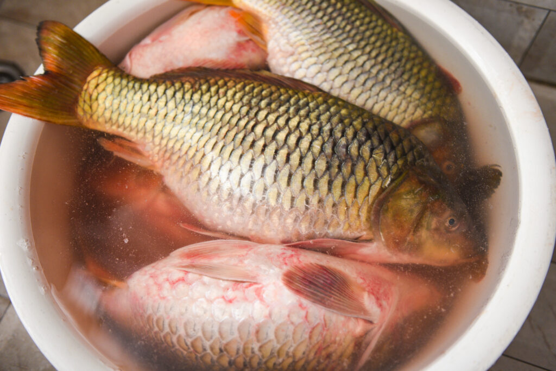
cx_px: 278
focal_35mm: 38
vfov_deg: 35.1
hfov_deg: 50.7
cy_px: 186
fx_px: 587
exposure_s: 1/50
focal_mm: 38
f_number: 2.8
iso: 640
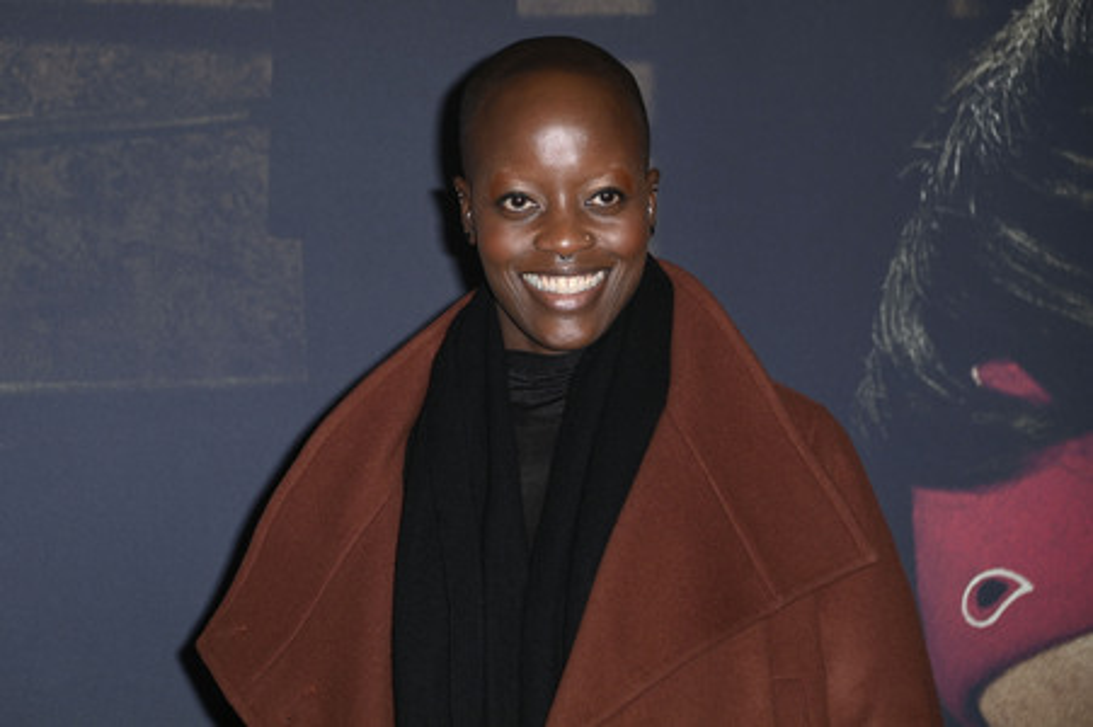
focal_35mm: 135
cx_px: 546
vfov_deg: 10.1
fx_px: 4096
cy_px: 364
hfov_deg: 15.2
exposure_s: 1/250
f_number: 5.6
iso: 400
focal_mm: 135
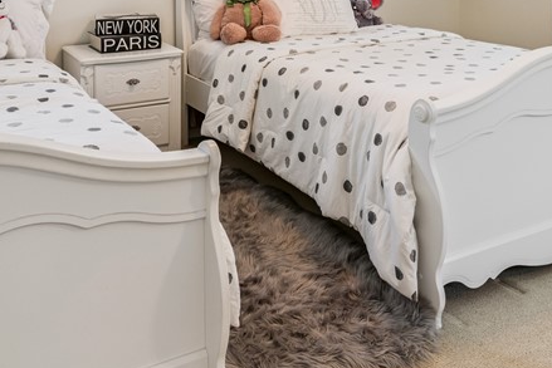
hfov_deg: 46.1
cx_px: 219
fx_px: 644
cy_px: -57
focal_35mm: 42
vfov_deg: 28.4
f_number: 8
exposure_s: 1/8
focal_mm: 17
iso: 250
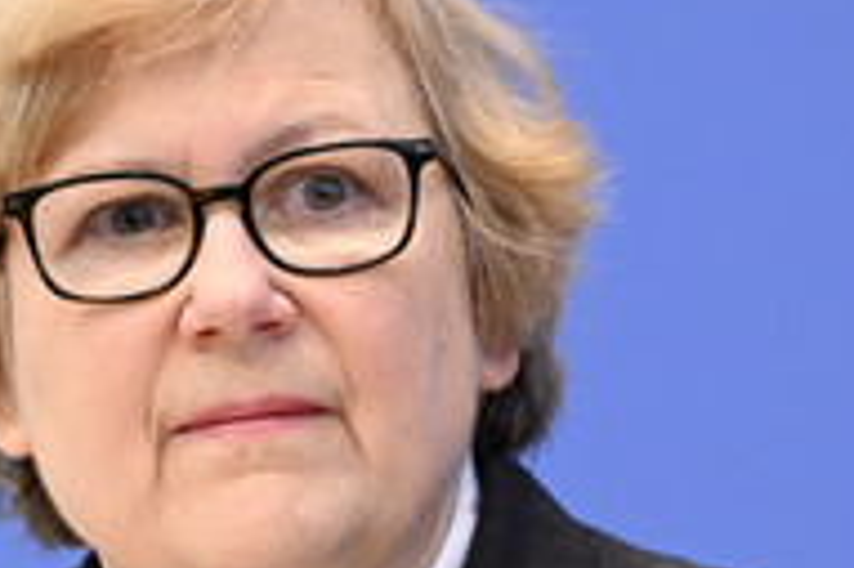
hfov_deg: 4.7
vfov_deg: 3.1
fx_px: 10357
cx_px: 203
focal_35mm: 437
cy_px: 470
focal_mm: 185
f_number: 5
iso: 2500
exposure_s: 1/400
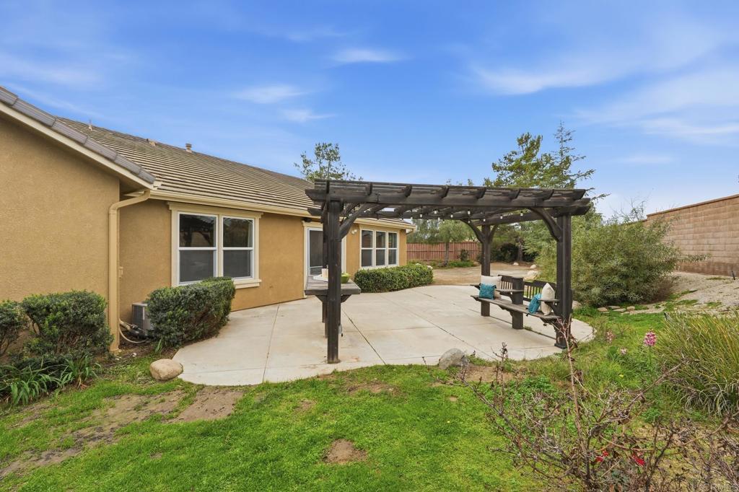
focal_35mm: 16
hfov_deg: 96.8
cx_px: 370
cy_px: 246
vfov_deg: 73.7
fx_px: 328
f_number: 9
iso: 250
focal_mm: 16
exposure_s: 1/1000
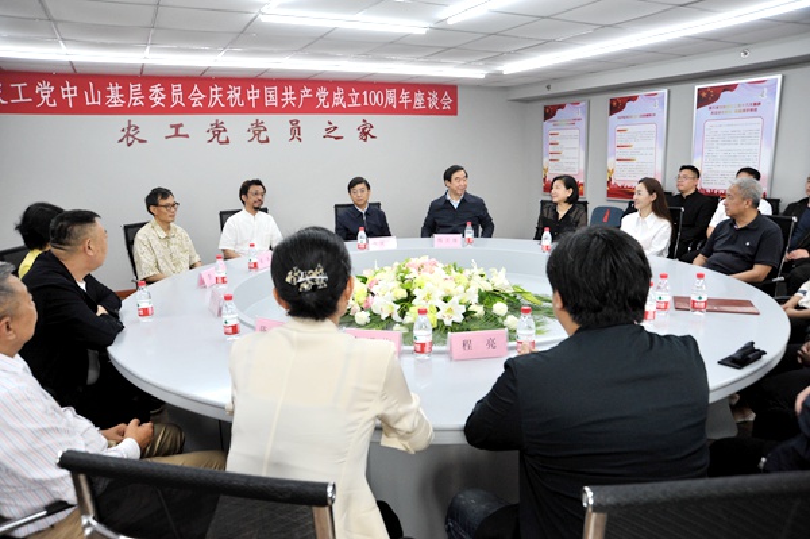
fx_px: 540
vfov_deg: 53.1
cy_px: 270
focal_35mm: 24
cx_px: 405
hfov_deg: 73.8
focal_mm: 24
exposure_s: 1/100
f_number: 5.6
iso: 1000
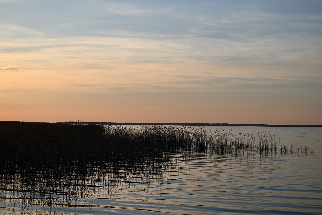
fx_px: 626
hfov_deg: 28.8
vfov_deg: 19.5
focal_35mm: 70
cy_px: 108
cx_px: 161
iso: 100
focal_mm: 70
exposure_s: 1/500
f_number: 5.6
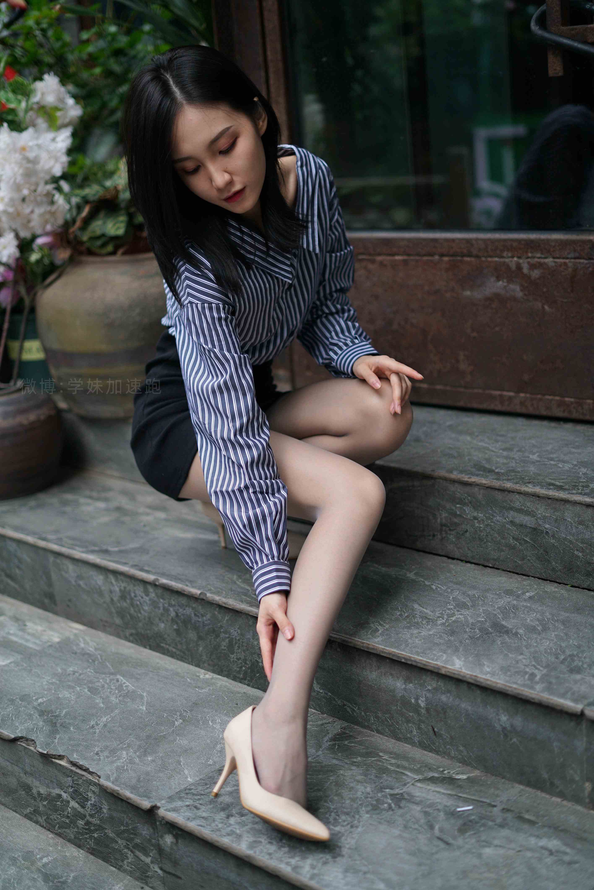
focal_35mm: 50
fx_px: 1236
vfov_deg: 39.6
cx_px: 297
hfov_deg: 27.0
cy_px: 445
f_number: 1.8
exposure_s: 1/320
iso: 160
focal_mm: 50
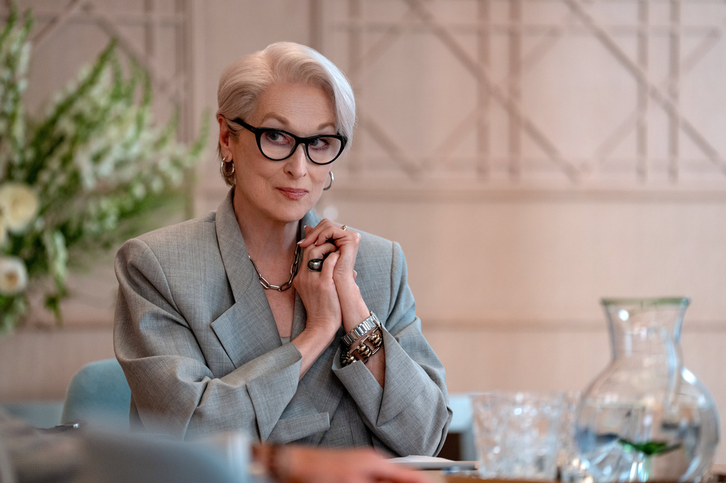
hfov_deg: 10.3
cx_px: 363
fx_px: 4032
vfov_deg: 6.9
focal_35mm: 200
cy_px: 242
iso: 1600
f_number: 2.8
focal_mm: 200
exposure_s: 1/500
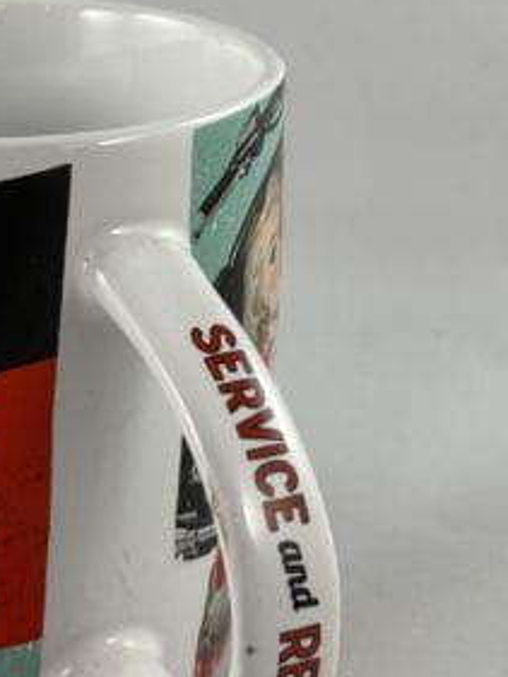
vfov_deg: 17.2
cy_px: 172
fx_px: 2229
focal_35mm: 114
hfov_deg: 12.9
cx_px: 108
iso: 50
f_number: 1.78
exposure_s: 1/100
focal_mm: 6.86
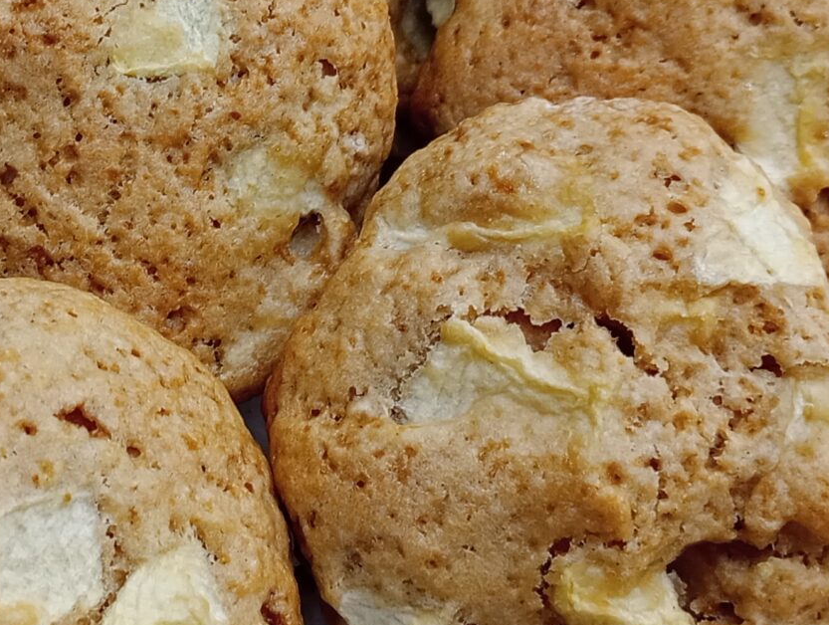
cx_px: 89
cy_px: 87
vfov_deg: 17.0
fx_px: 2063
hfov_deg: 22.2
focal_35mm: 86
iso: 357
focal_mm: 4.27
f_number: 1.8
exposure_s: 1/33.3
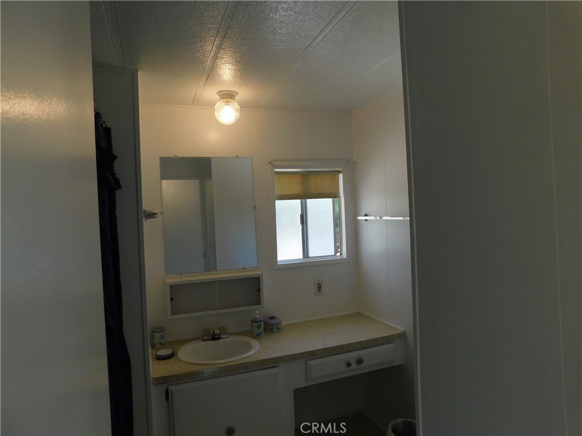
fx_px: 387
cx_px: 291
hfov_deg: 73.9
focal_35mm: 23
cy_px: 218
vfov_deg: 58.9
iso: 125
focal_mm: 4
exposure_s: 1/60
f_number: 3
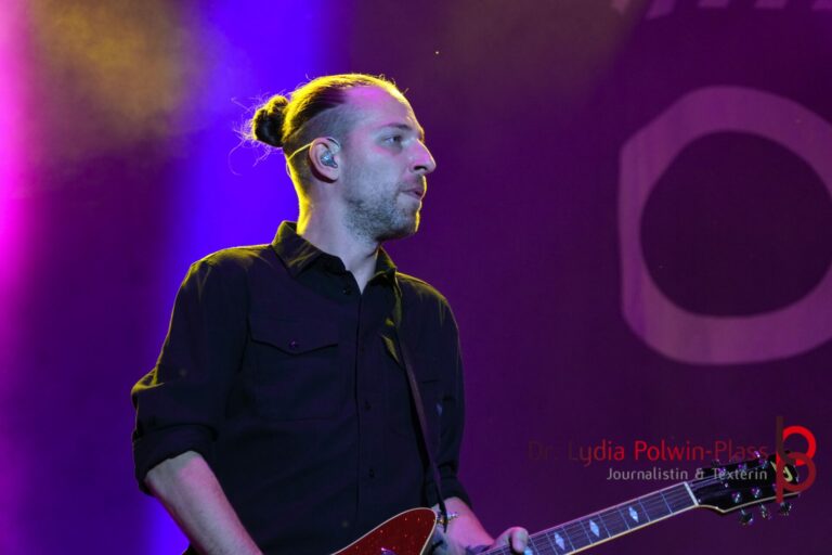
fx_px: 5096
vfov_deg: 6.2
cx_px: 416
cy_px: 278
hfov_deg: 9.3
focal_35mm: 220
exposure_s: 1/250
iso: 3200
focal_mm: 147
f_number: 5.6
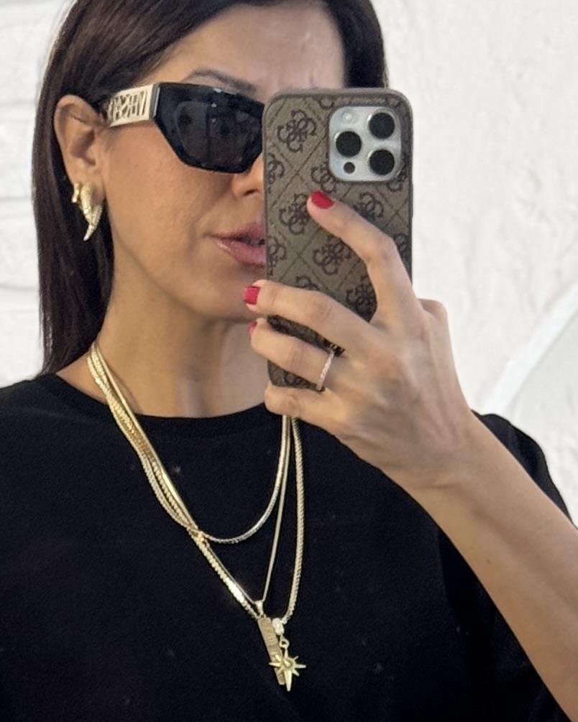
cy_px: 1348
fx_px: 4020
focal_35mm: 188
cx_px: 178
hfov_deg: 8.2
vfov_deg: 9.7
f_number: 1.78
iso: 100
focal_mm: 6.76
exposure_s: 1/81
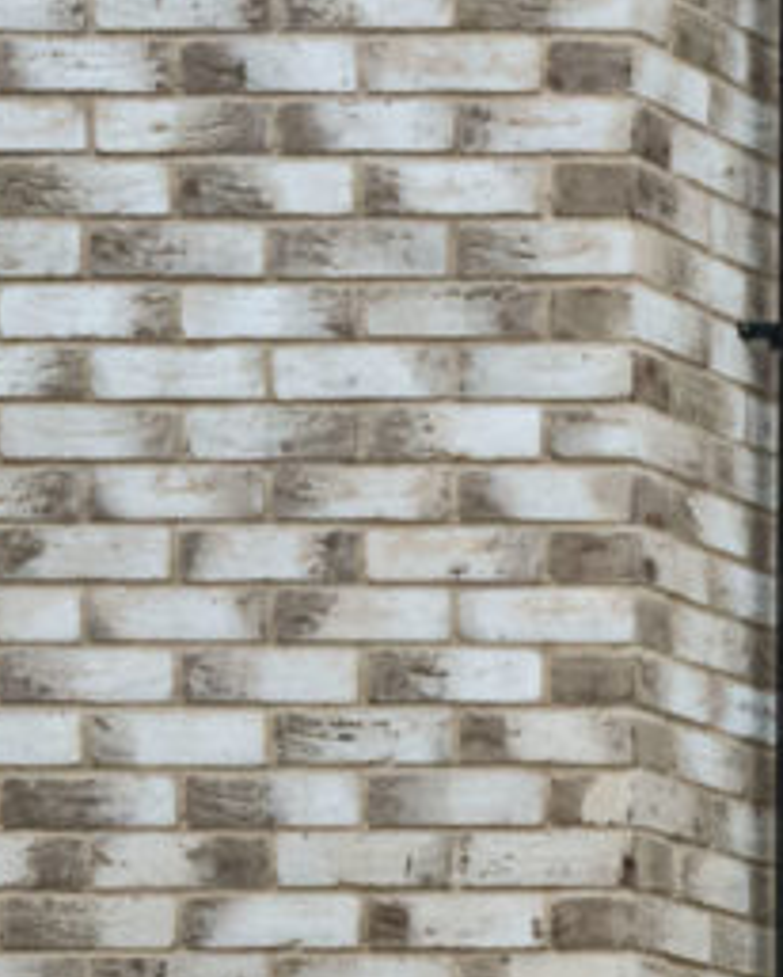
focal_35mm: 280
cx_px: 4535
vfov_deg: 6.7
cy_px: 2053
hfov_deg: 4.4
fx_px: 8101
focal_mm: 30
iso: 500
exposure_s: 1/200
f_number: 7.1
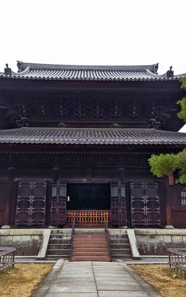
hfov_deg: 38.4
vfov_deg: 58.1
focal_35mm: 33
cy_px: 149
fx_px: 267
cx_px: 91
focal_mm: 5.56
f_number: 1.9
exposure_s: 1/405
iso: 50
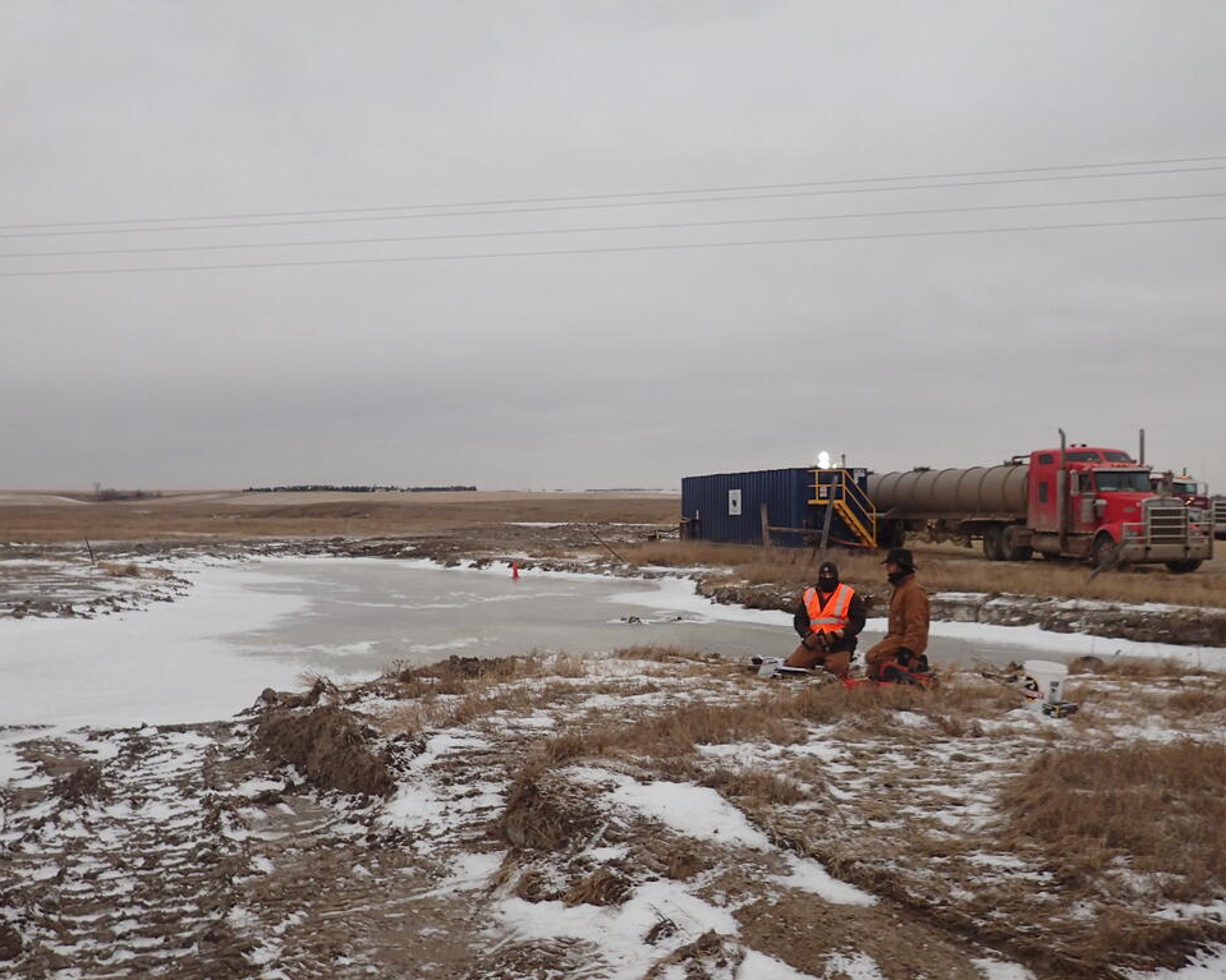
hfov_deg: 52.8
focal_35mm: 34
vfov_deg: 43.3
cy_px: 547
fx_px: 1234
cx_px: 603
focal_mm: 4.5
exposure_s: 1/800
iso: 100
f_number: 2
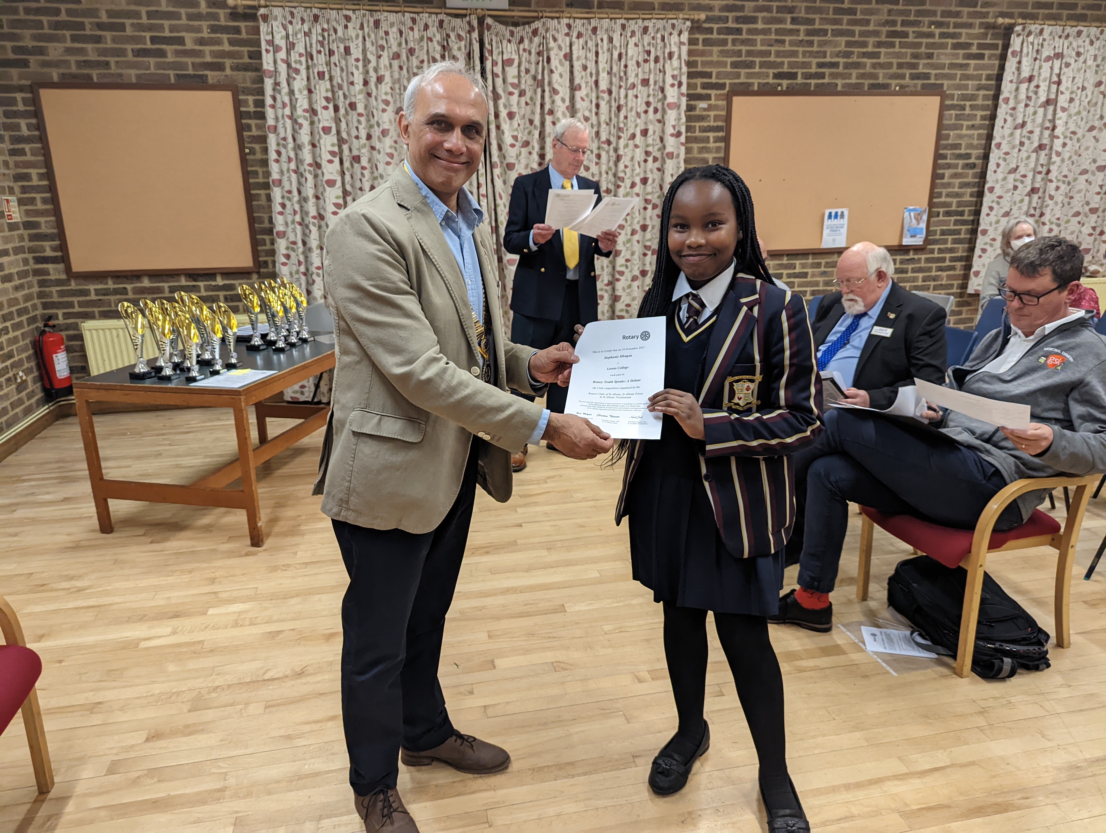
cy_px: 416
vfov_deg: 56.9
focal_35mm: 24
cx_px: 553
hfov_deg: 71.5
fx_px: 768
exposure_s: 1/100
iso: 823
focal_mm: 6.81
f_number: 1.85
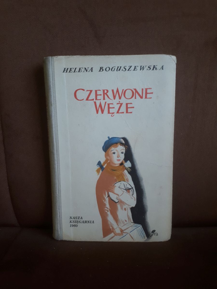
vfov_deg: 65.3
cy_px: 144
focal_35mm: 27
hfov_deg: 51.4
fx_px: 226
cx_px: 108
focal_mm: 3.6
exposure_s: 1/30
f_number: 1.9
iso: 160
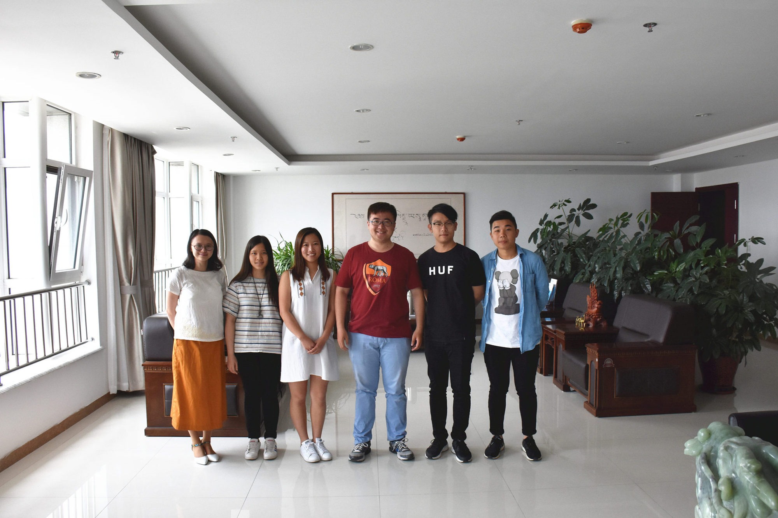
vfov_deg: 47.9
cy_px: 259
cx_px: 389
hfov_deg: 67.4
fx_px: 583
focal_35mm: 27
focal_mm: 18
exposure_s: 1/200
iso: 800
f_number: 7.1
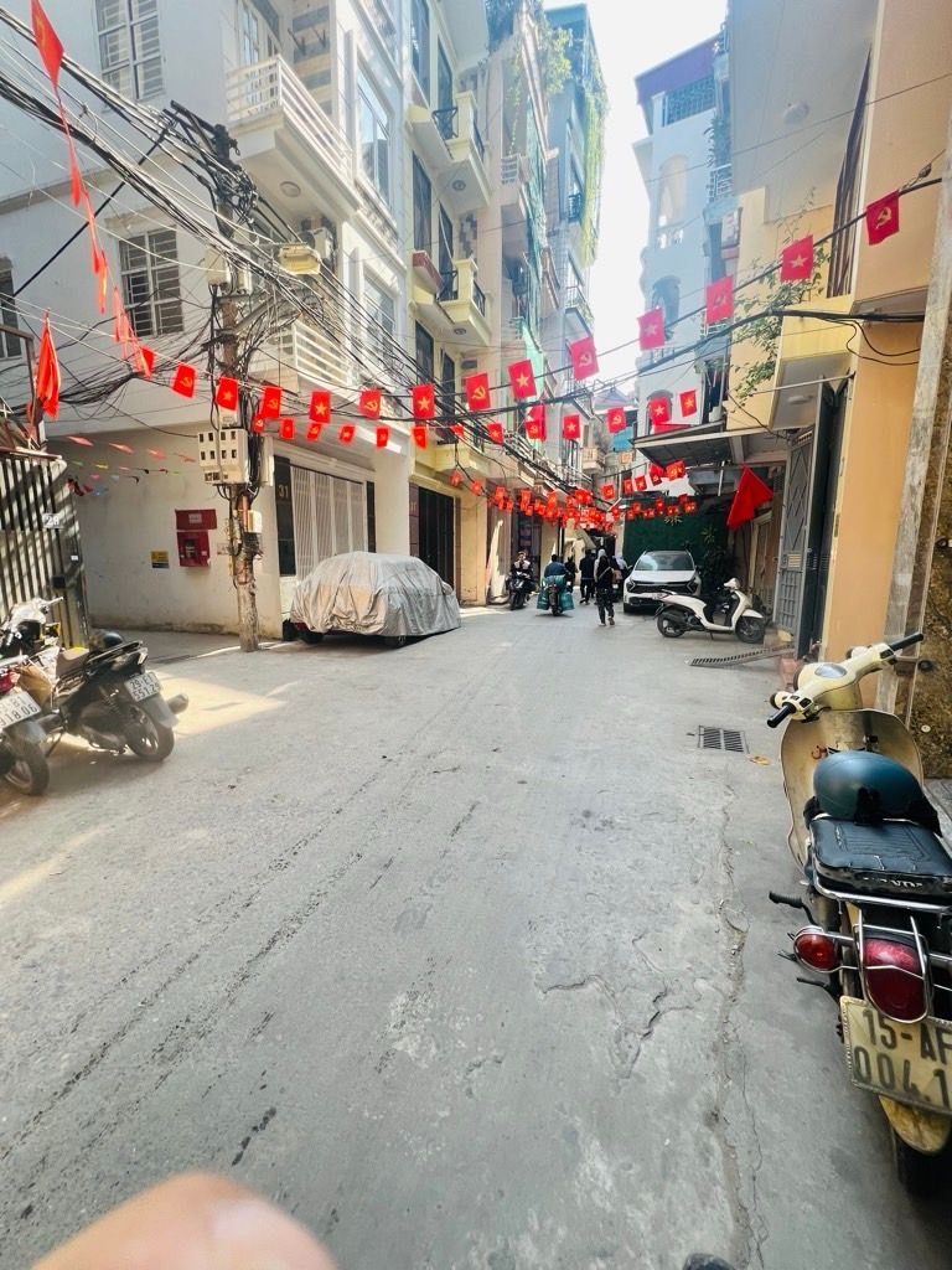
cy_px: 635
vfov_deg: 106.2
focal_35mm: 13
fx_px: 477
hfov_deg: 89.9
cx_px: 476
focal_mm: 1.57
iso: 32
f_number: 1.8
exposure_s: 1/132
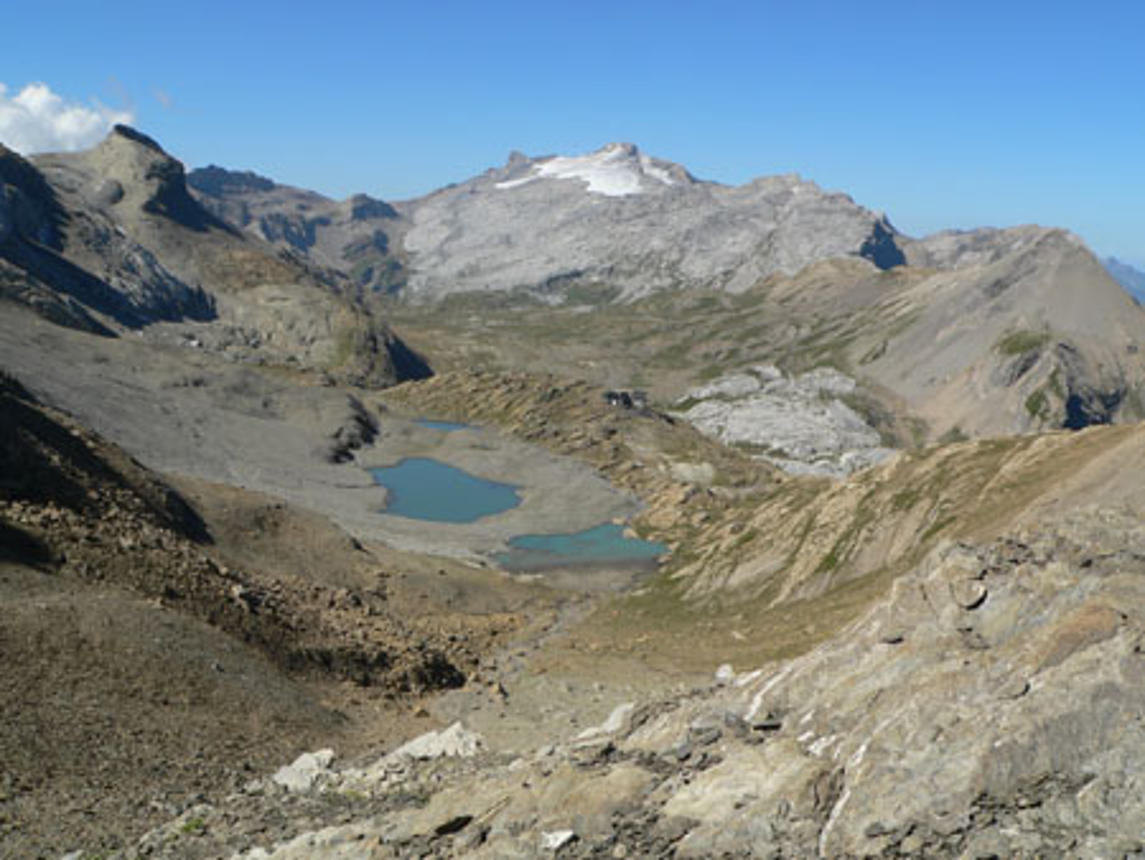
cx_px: 572
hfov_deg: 51.3
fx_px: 1191
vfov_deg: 39.7
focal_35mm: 36
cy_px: 430
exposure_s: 1/500
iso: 80
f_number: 5.2
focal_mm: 6
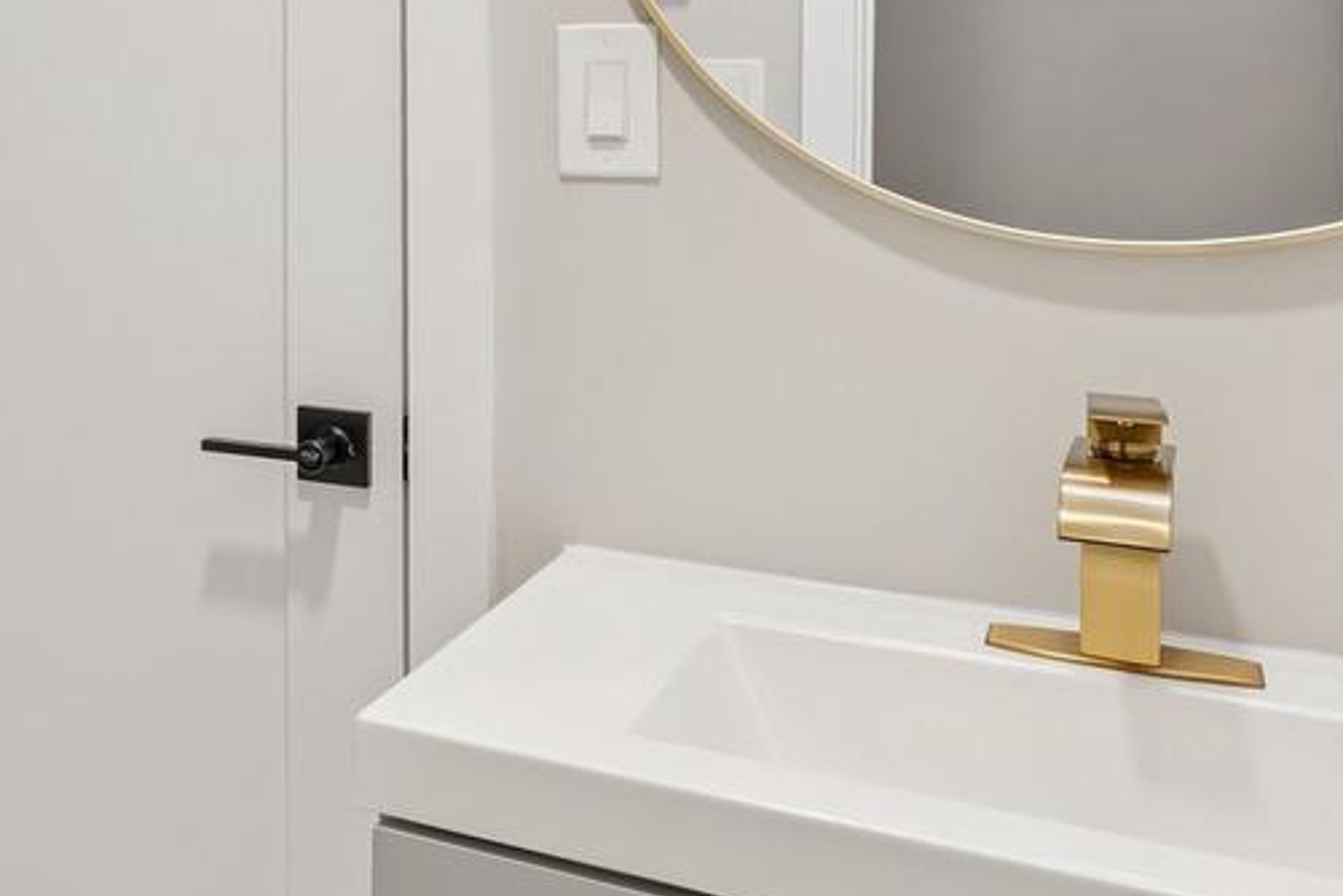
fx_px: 1737
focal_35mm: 47
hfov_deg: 36.6
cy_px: 117
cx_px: -83
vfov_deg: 28.0
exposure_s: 1/3
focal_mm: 16.2
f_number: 9
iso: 250
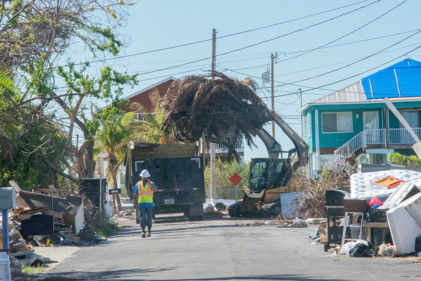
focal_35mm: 202
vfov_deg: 6.8
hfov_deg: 10.2
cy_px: 140
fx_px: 2368
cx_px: 210
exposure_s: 1/200
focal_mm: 135
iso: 5600
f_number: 22
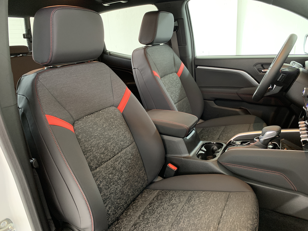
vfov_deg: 53.1
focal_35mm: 26
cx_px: 154
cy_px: 116
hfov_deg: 67.3
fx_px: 231
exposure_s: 1/30
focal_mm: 4.25
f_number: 1.8
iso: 500
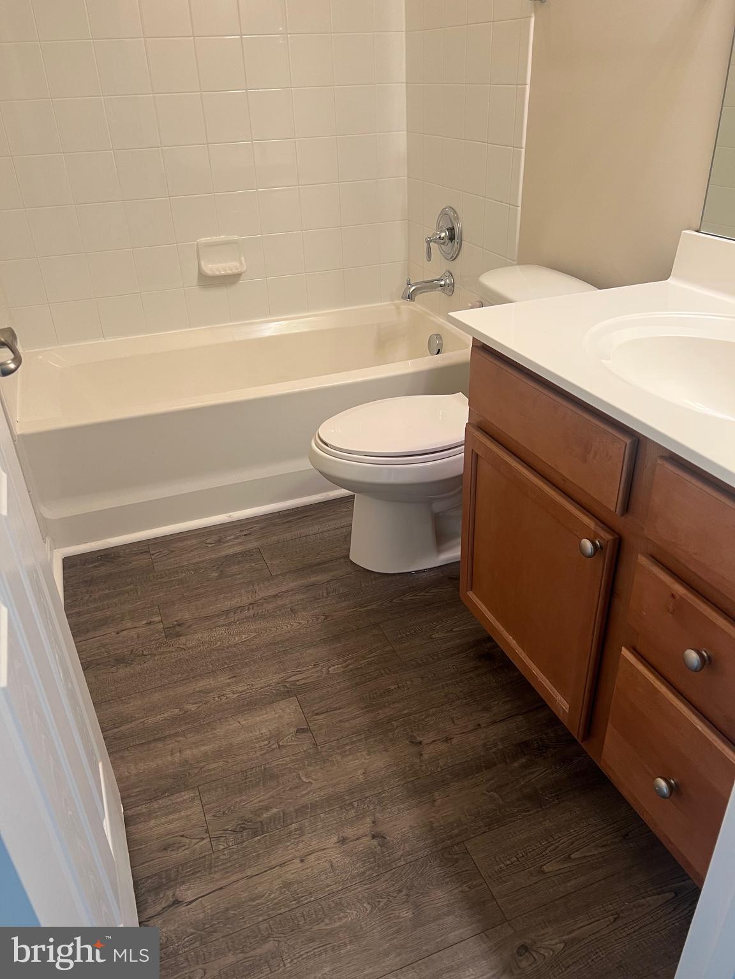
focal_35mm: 26
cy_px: 490
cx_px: 368
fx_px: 736
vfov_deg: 67.3
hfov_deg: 53.1
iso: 80
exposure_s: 1/60
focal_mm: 5.7
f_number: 1.5
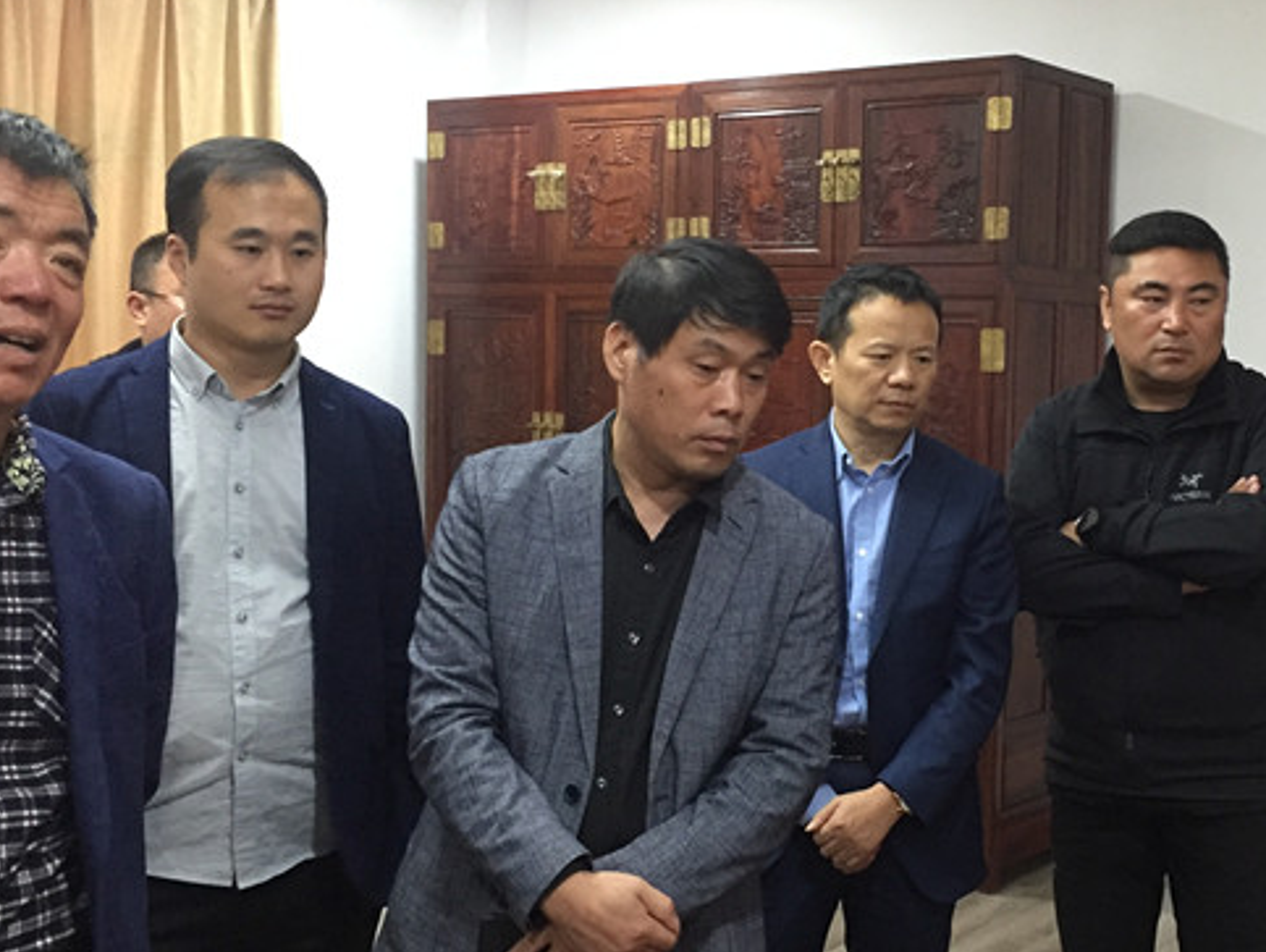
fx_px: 1757
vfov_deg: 30.3
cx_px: 868
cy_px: 501
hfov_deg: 39.1
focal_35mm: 48
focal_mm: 4.15
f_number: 2.2
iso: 250
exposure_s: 1/20
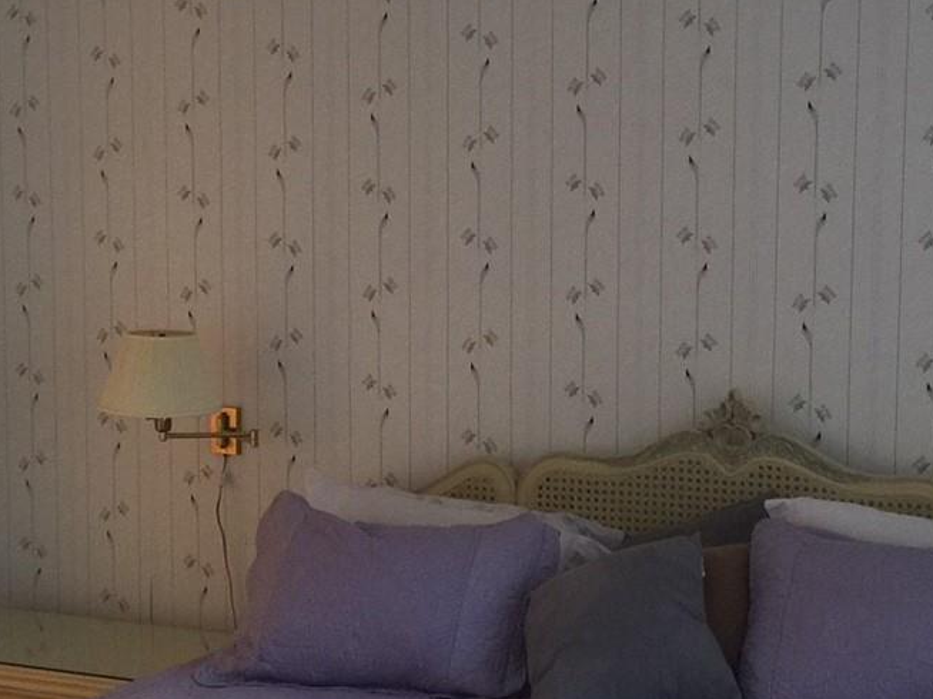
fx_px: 1913
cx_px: 474
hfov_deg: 27.4
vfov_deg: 20.7
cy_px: 408
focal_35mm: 71
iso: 80
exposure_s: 1/15
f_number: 2.2
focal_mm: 4.15
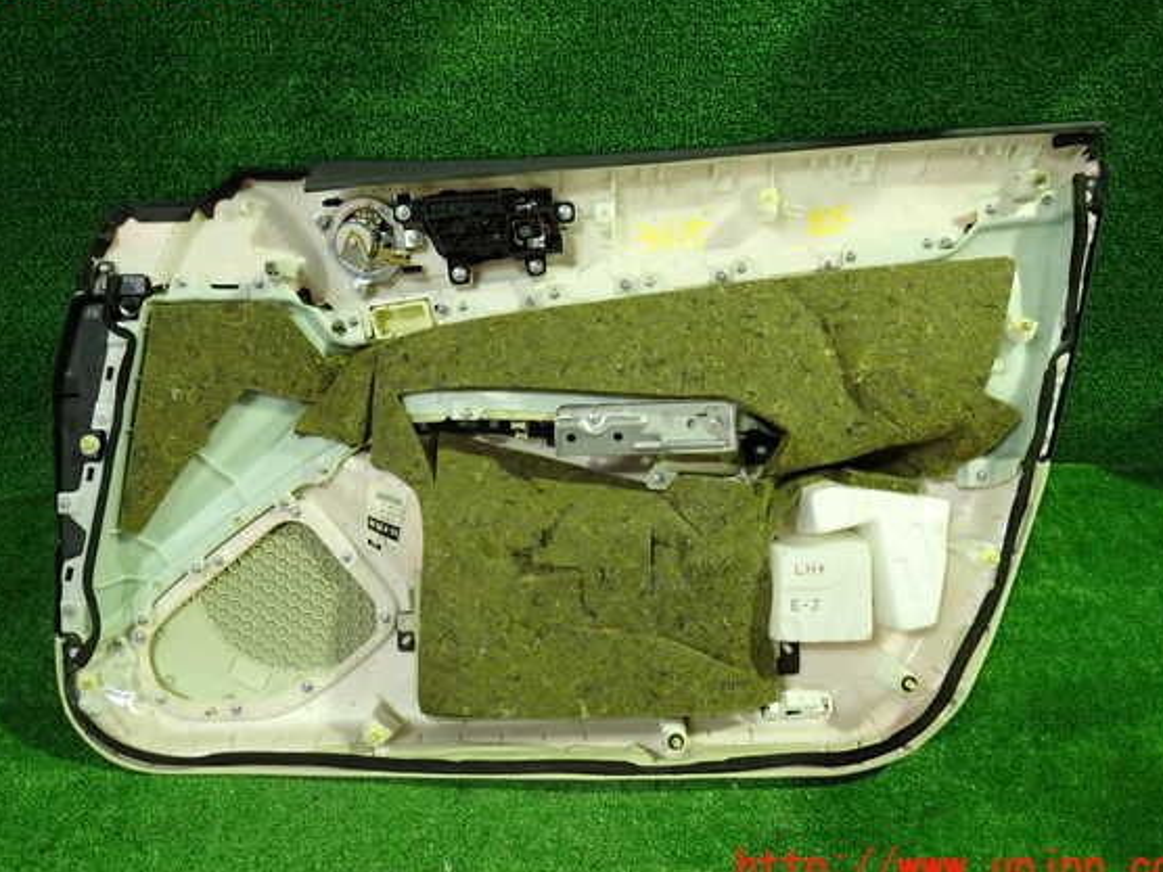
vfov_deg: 51.3
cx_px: 582
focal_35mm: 27
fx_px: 907
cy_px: 424
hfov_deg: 65.3
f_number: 2
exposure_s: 1/30
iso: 320
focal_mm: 4.5
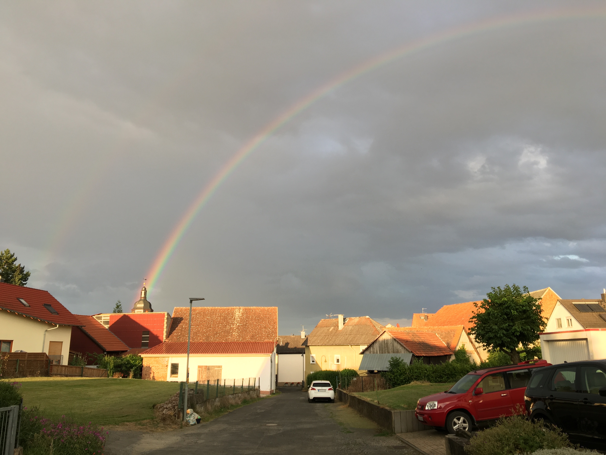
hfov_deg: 61.7
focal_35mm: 29
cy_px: 228
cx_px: 303
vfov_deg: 48.2
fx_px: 508
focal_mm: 4.15
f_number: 2.2
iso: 25
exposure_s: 1/149
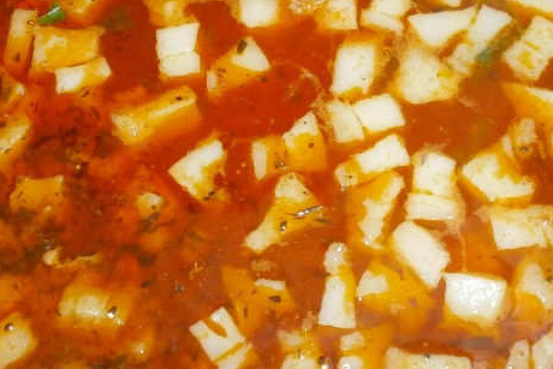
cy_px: 10
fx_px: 937
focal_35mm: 61
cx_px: 309
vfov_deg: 21.6
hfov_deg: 32.8
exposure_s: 1/30
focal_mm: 4.8
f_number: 2.9
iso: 400
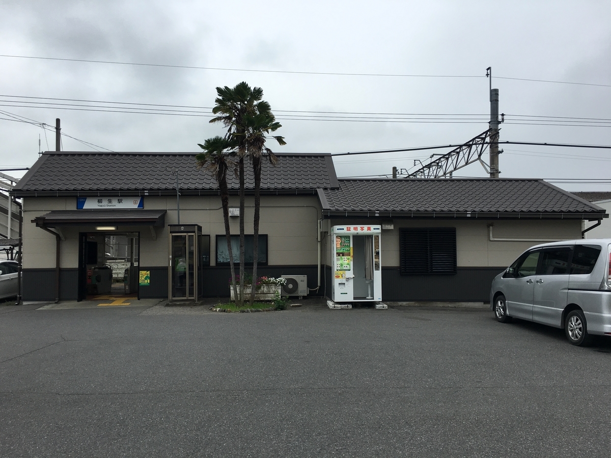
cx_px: 306
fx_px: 512
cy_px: 229
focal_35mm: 29
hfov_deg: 61.7
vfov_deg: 48.2
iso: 25
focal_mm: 4.15
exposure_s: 1/506
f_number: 2.2
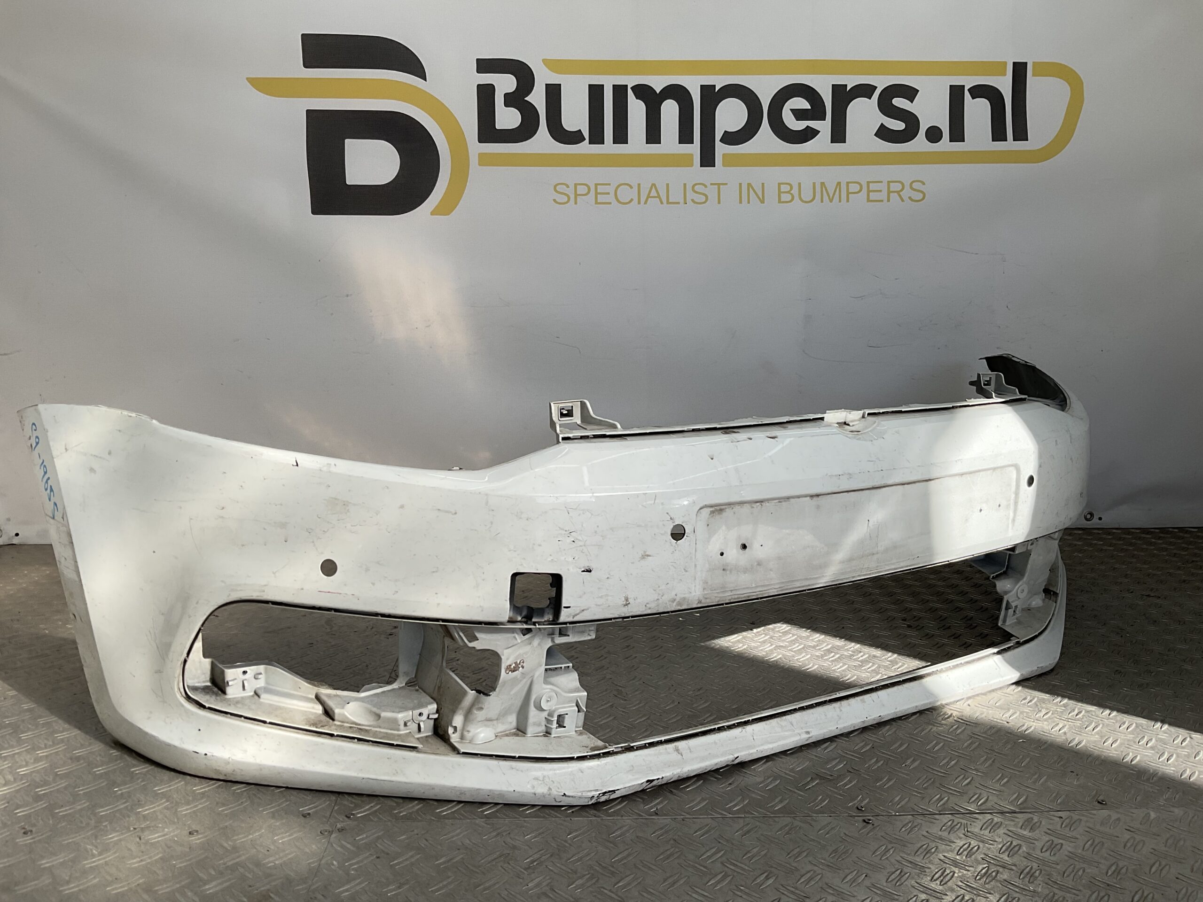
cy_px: 451
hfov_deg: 61.7
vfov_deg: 48.2
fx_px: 1008
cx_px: 602
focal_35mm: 29
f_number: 1.8
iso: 16
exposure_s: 1/883
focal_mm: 3
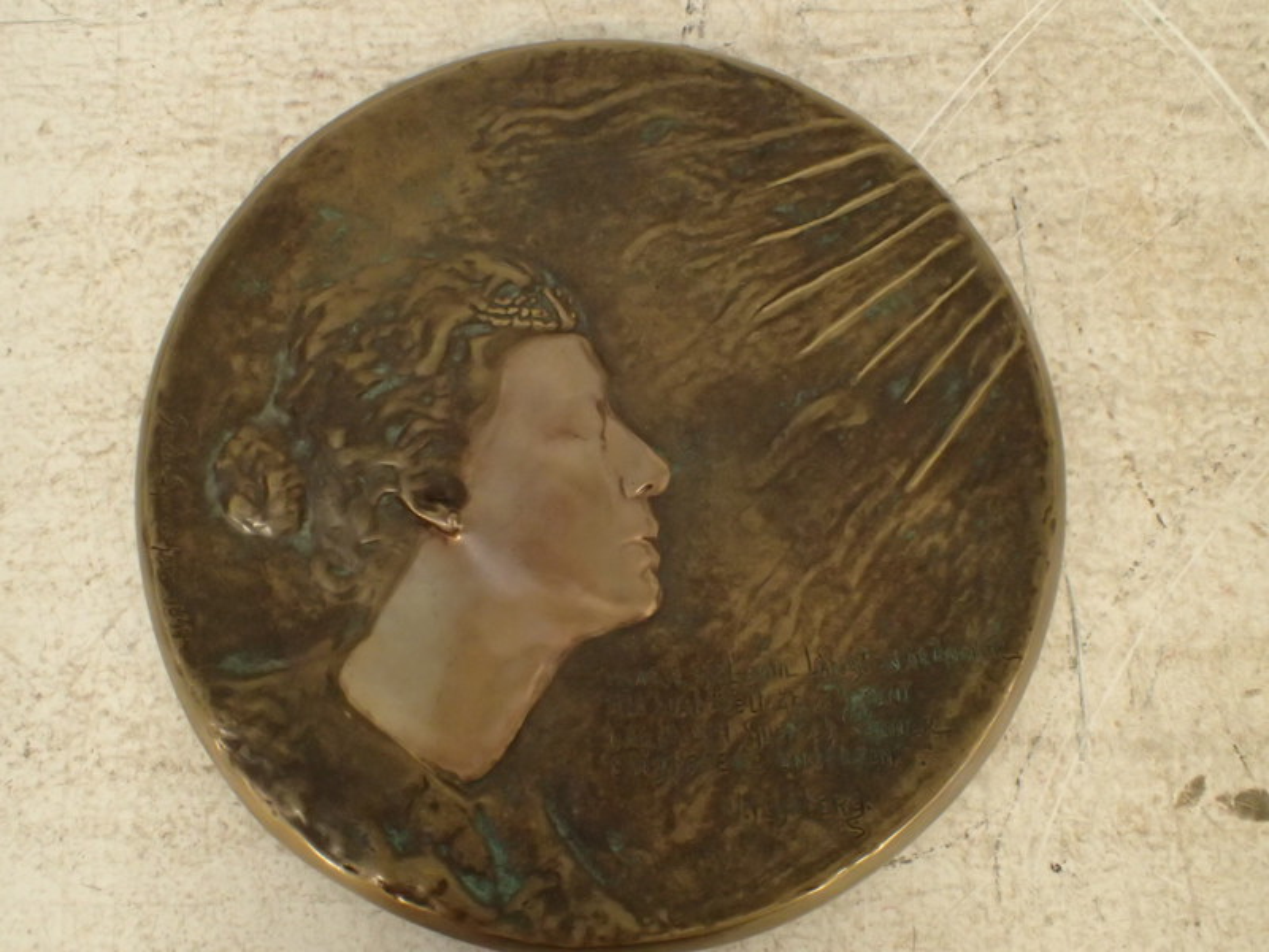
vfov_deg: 46.8
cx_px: 634
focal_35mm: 30
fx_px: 1100
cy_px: 476
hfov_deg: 60.0
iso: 800
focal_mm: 5.5
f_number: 2.3
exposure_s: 1/40
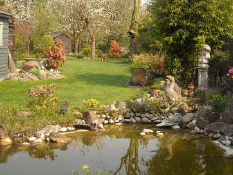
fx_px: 391
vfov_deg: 25.0
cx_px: 134
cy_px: 50
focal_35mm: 58
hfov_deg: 33.2
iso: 64
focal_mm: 5.7
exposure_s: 1/384
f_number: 2.8
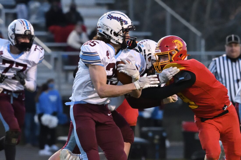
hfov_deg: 4.4
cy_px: 80
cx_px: 120
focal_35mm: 465
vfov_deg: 3.0
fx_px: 3112
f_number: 5.6
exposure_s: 1/1250
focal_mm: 310
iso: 20000
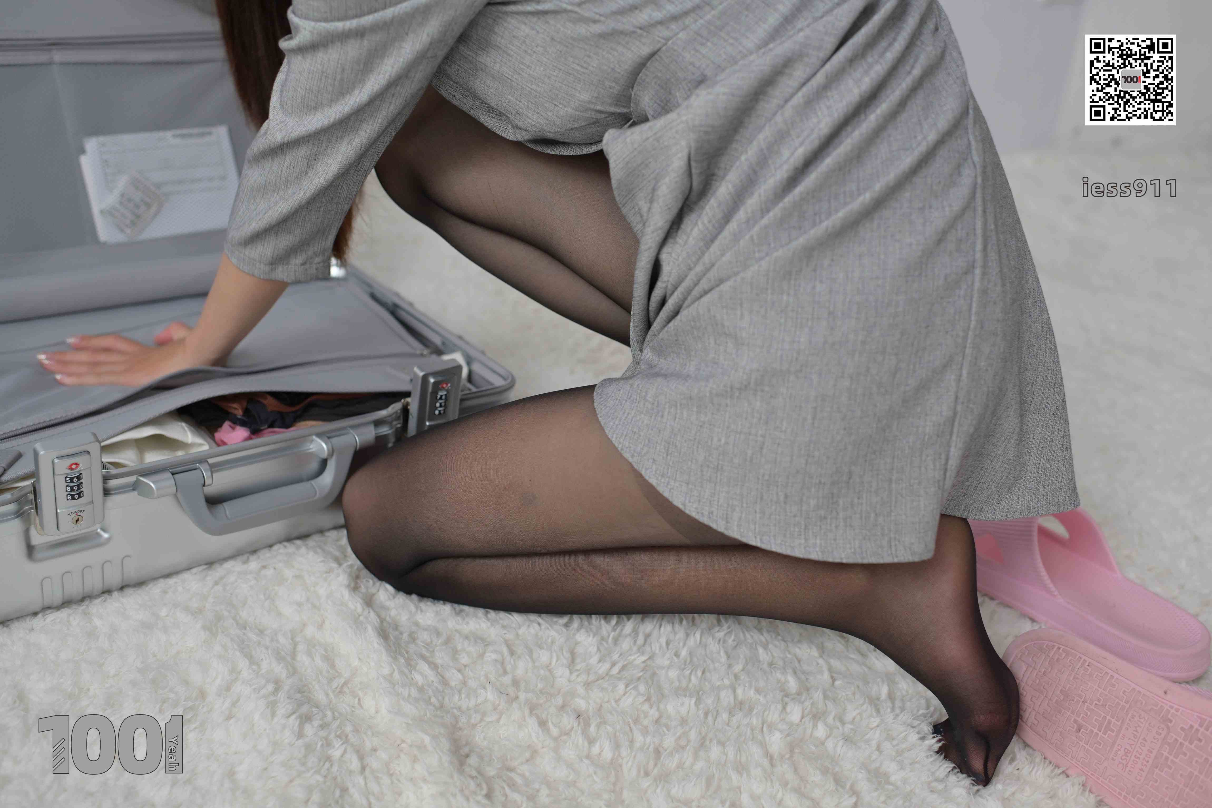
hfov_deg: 54.4
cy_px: 404
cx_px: 606
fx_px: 1178
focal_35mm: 35
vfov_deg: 37.9
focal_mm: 35
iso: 500
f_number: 3.5
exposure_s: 1/200
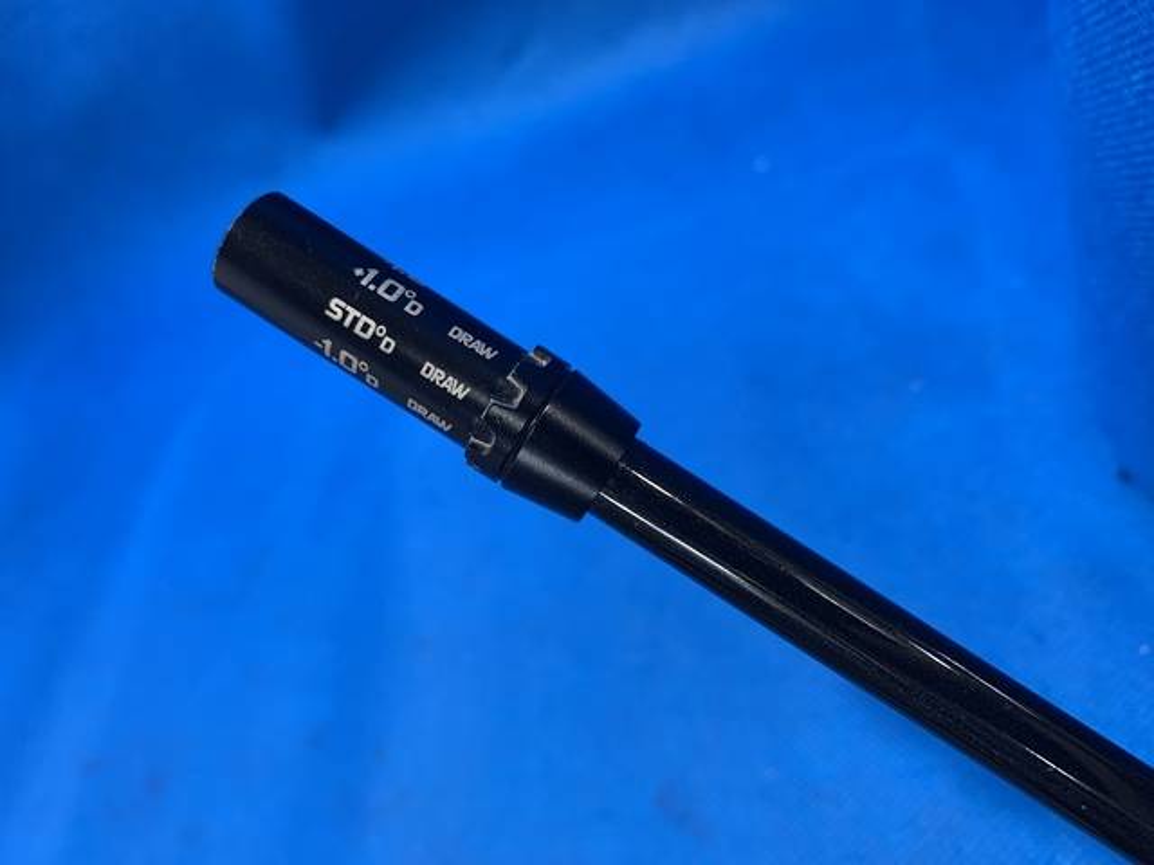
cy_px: 432
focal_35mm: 26
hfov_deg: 67.3
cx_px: 577
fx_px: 867
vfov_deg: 53.1
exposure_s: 1/60
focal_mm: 4.25
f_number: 1.8
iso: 125
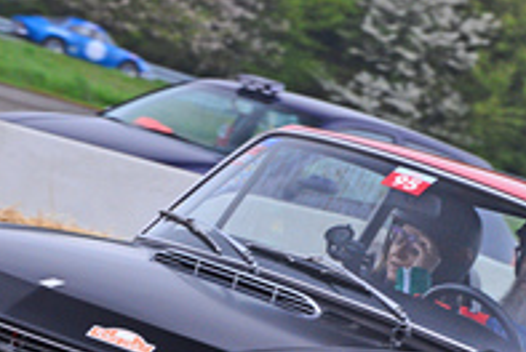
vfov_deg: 3.6
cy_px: 357
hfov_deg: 5.4
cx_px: 415
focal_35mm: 380
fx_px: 5560
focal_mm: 125
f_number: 6.3
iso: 1600
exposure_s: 1/500
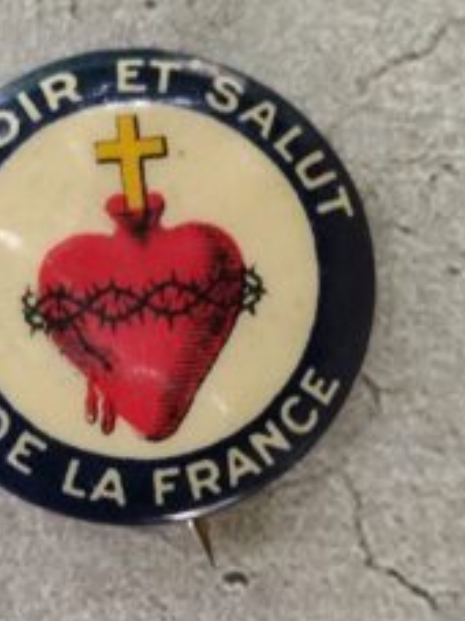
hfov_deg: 9.0
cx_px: 126
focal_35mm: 164
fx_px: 2940
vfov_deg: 12.1
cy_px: 369
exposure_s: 1/25
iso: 800
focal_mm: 6.19
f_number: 1.65
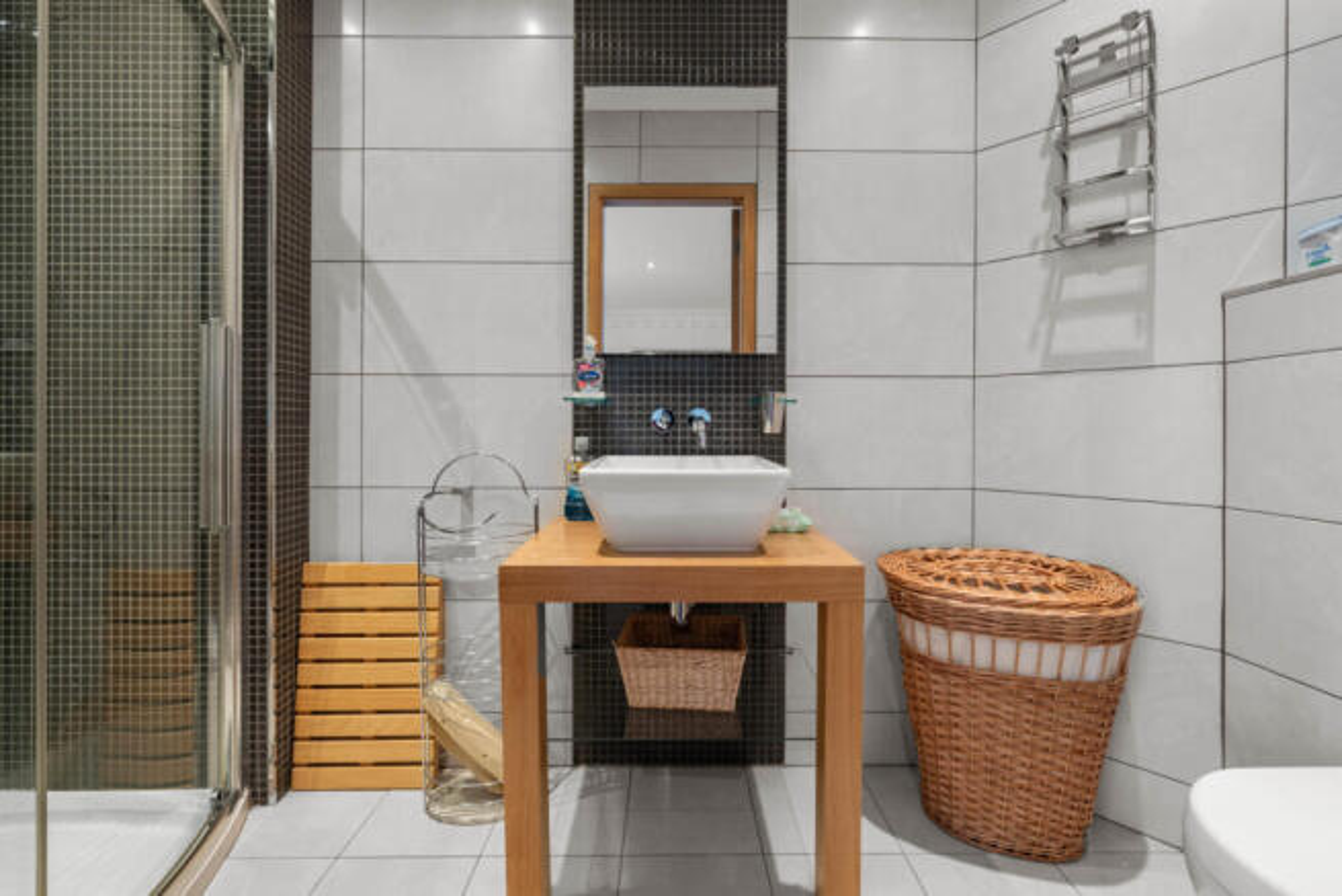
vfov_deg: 81.2
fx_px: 522
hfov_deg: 104.2
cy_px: 448
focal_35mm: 14
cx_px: 671
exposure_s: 1/4
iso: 640
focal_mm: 14
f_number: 8
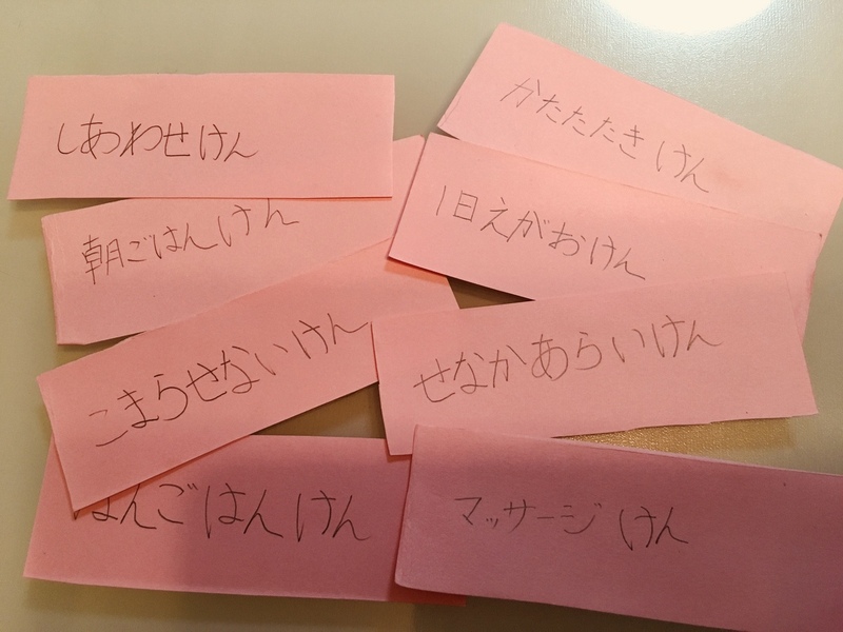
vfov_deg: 48.2
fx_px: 706
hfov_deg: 61.7
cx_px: 422
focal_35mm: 29
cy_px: 316
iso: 100
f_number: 2.2
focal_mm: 4.15
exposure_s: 1/30
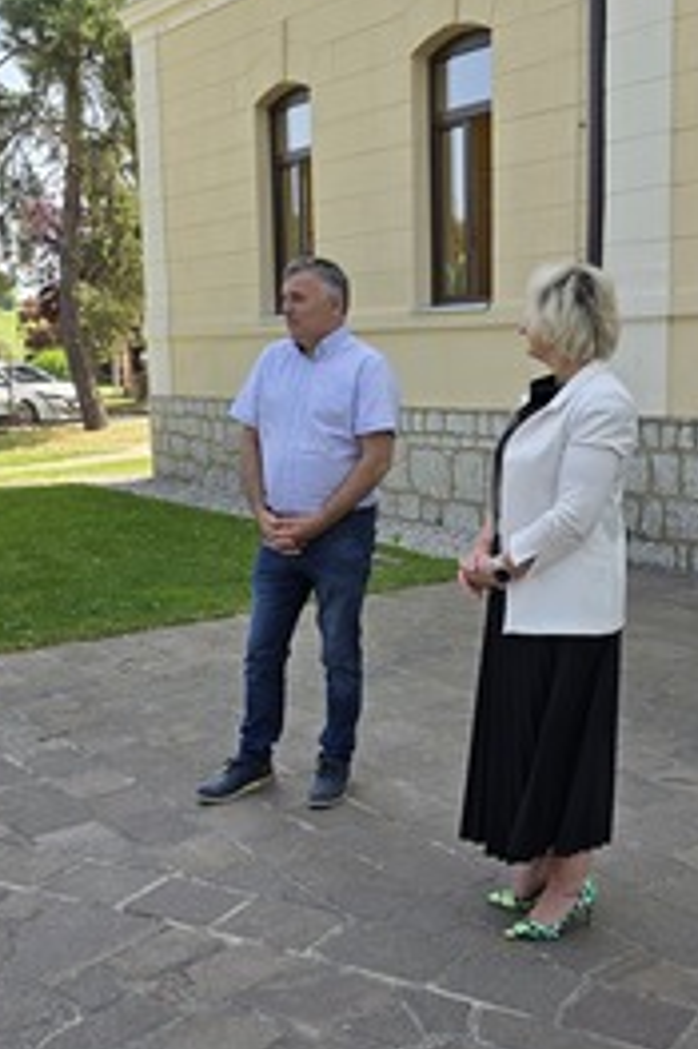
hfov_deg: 32.0
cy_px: 554
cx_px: 519
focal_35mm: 41
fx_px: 1194
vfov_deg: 47.4
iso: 12
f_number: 1.7
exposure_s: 1/276
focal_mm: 6.3
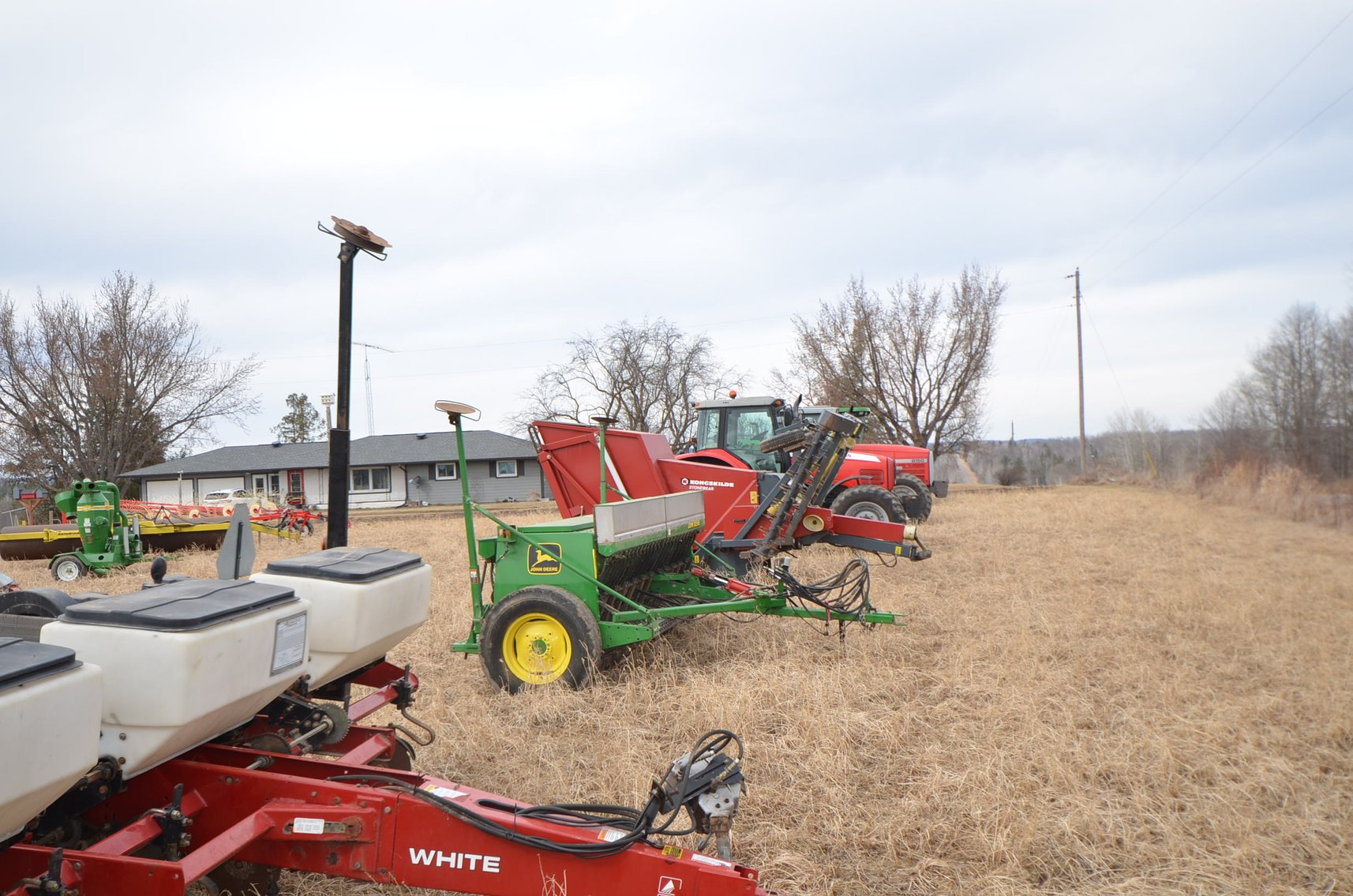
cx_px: 676
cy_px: 448
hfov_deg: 53.2
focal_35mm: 36
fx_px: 1350
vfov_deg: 36.7
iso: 100
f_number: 5.6
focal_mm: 24
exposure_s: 1/200
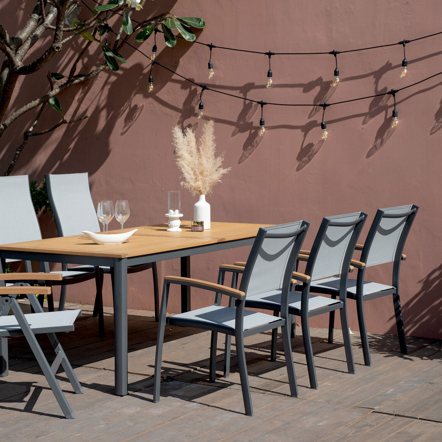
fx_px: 1112
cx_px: 122
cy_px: 221
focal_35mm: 77
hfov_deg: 22.3
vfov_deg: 22.5
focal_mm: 60
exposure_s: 1/500
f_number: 5.6
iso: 100
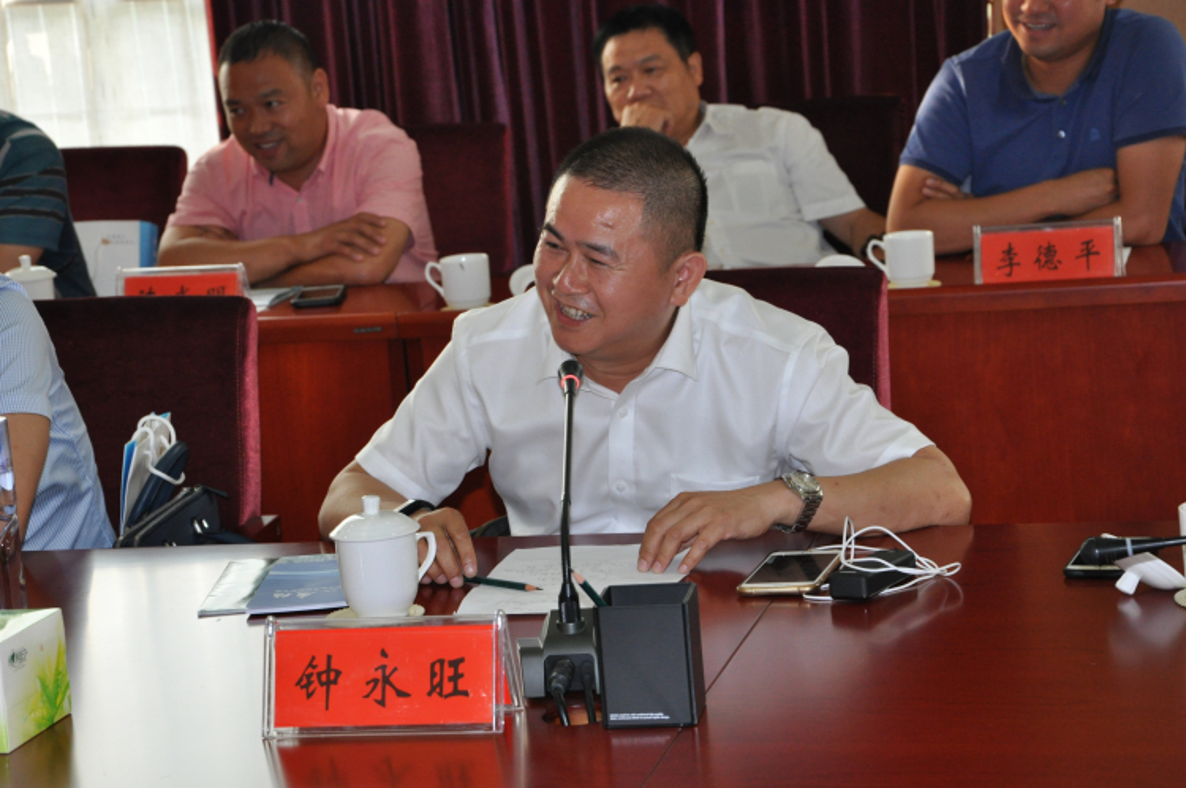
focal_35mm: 99
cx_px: 593
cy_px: 394
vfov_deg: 13.8
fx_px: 3257
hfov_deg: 20.6
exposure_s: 1/100
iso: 1000
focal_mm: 66
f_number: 7.1
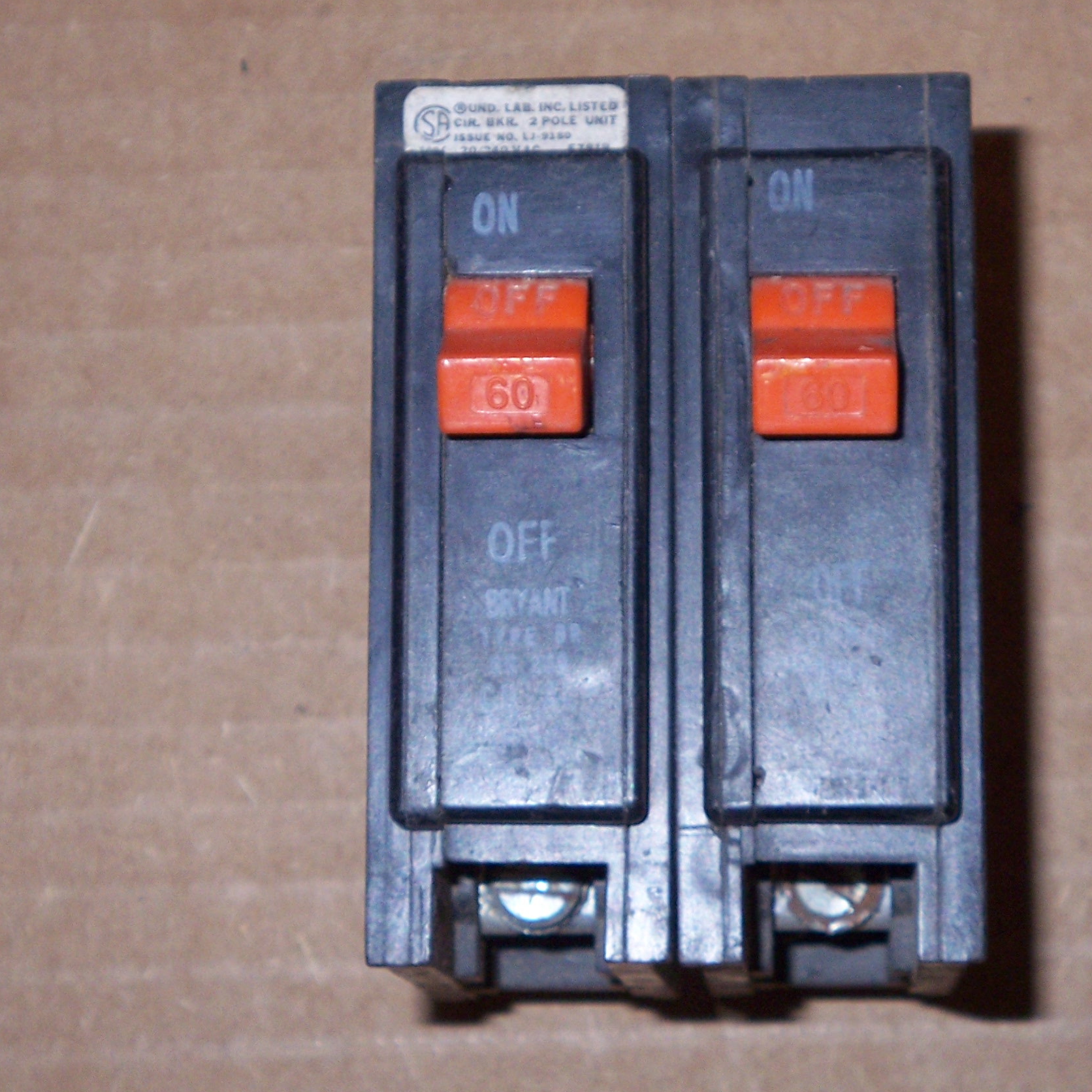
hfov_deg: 13.6
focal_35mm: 128
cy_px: 481
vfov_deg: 13.6
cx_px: 691
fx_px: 4568
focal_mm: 15.4
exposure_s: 1/100
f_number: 4.3
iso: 125
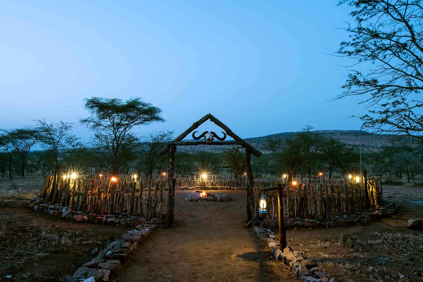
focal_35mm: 24
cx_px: 212
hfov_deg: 73.7
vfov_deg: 53.2
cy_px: 141
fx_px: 282
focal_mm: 24
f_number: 10
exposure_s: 20
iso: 200
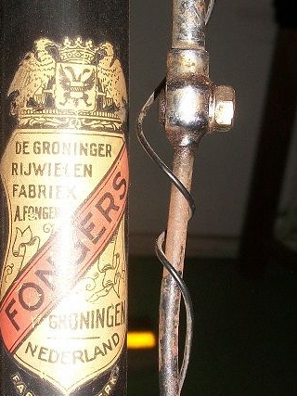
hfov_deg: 20.9
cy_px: 201
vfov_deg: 27.8
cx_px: 97
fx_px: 801
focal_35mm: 70
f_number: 2.9
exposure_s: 1/30
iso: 80
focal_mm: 5.7
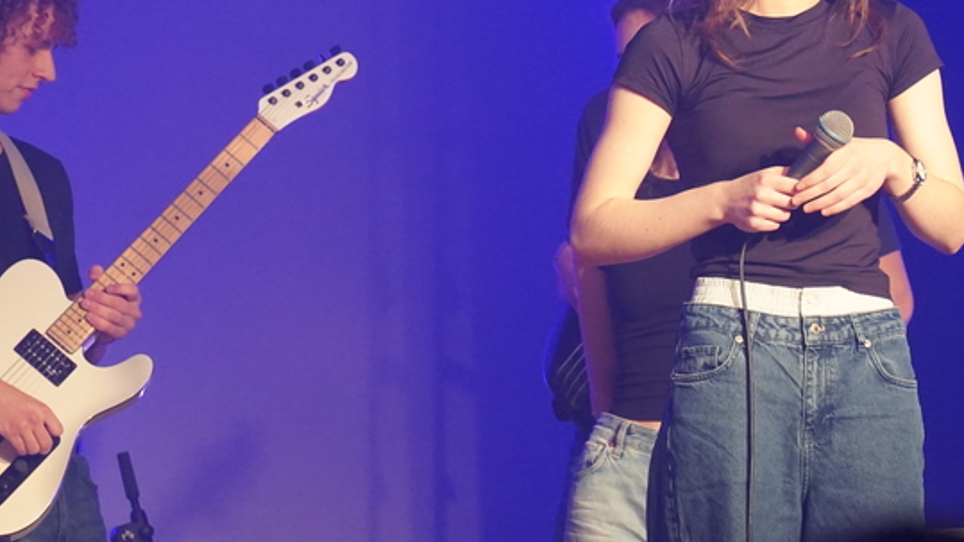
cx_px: 580
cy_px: 88
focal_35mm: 324
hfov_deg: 6.7
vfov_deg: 3.7
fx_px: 8281
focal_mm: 135
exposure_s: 1/250
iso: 5000
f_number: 5.6
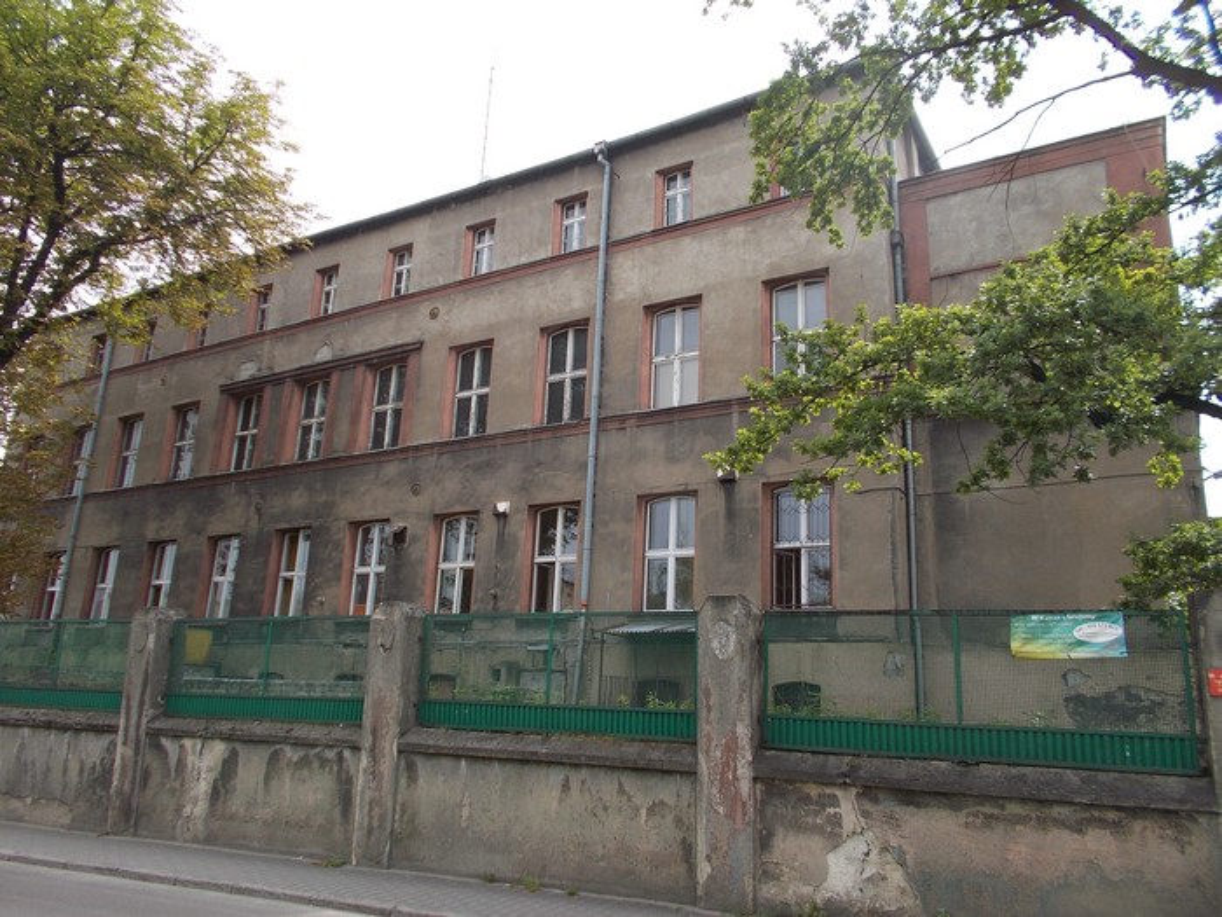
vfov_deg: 53.1
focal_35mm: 26
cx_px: 611
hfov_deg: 67.3
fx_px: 918
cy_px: 458
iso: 80
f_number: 3.2
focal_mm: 4.6
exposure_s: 1/500
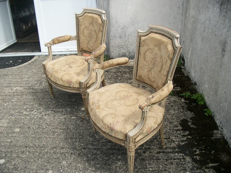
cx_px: 116
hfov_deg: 56.8
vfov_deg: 44.2
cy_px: 86
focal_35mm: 32
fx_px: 214
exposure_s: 1/125
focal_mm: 5.7
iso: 80
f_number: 8.8
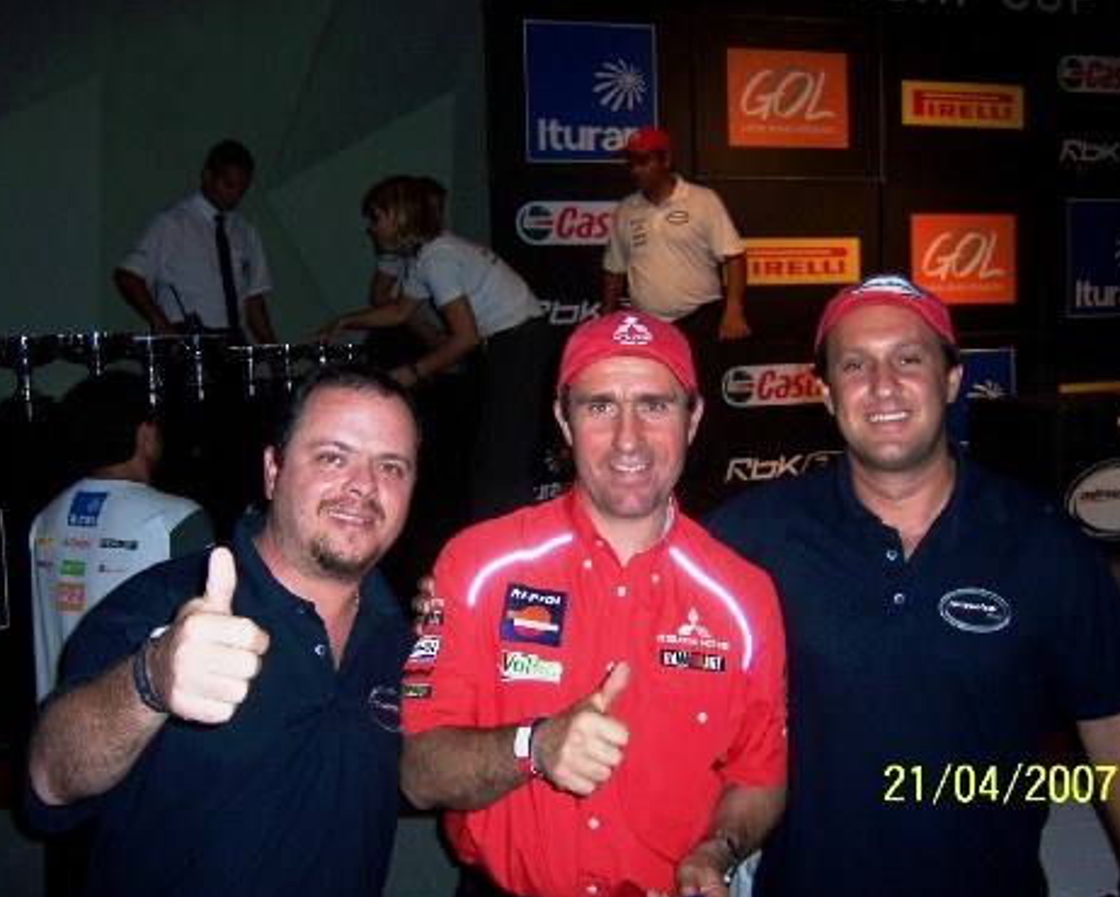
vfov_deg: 39.2
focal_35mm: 38
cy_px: 450
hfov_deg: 47.9
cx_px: 577
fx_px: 1260
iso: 80
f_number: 2.8
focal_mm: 6.2
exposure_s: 1/60
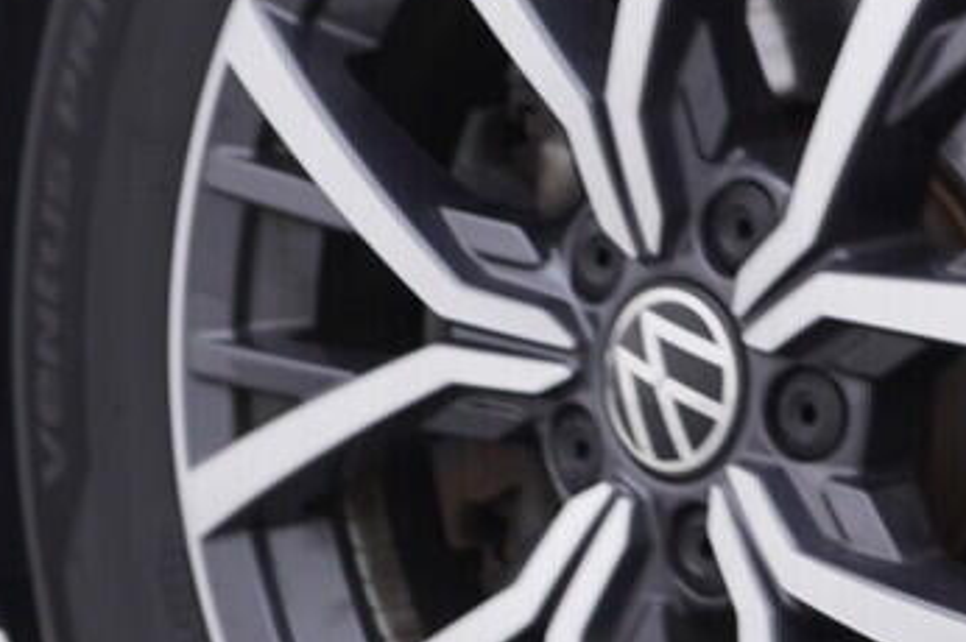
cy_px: 427
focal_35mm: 150
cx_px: 723
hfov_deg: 13.7
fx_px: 4021
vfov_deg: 9.1
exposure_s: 1/60
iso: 125
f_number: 3.5
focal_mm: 24
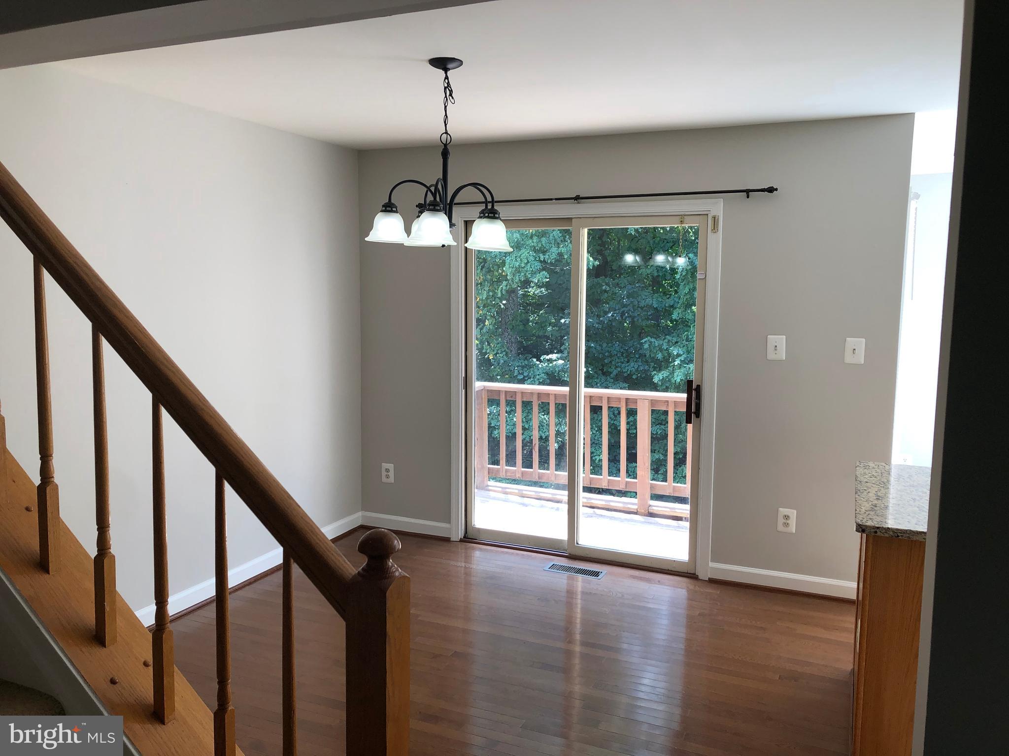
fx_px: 816
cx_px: 504
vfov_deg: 49.7
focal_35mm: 28
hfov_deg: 63.4
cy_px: 378
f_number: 1.8
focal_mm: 4
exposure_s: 1/120
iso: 32
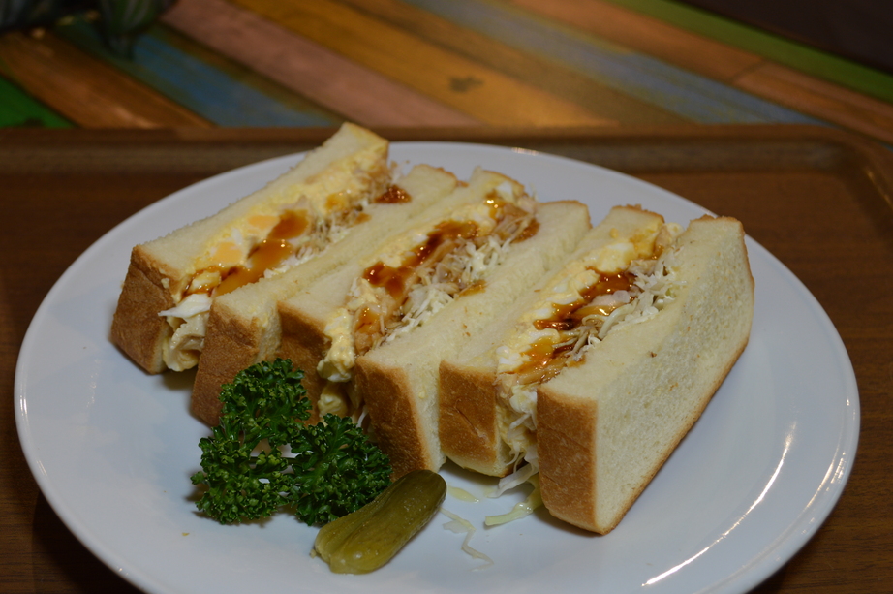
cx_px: 446
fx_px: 1190
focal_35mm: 48
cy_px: 297
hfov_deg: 41.1
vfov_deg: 28.0
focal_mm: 32
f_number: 5.6
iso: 180
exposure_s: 1/60
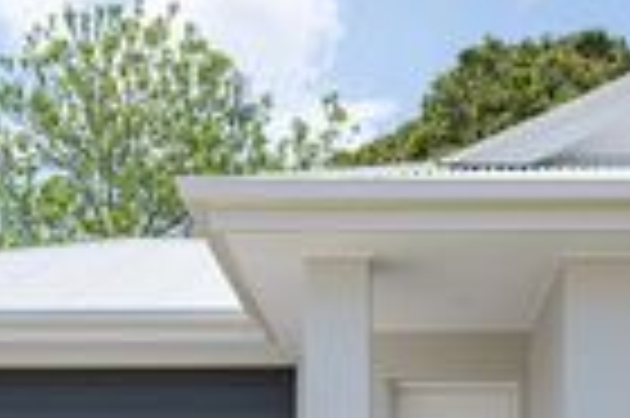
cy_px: 591
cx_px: 459
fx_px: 996
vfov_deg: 20.8
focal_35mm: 57
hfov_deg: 34.5
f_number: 8
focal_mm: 17
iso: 320
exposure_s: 1/1000
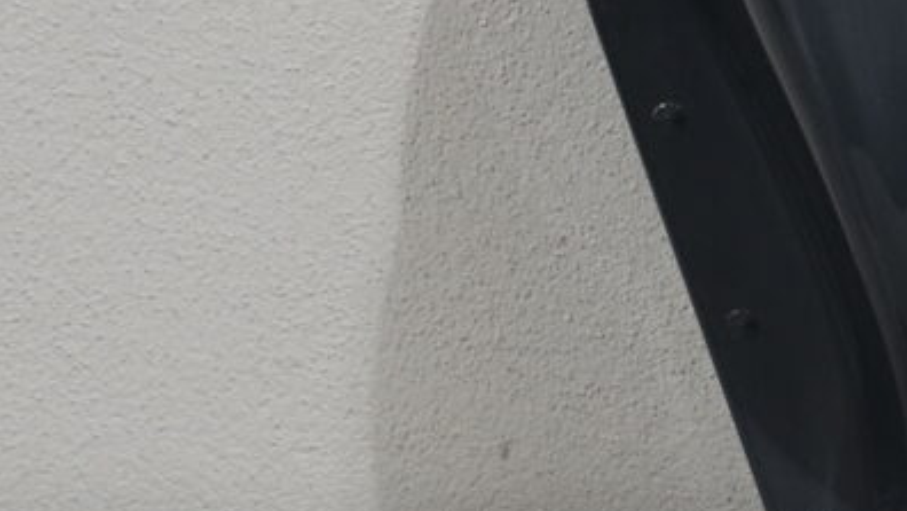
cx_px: 1097
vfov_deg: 6.6
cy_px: -29
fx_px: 4402
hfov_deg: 11.5
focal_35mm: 183
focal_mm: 18
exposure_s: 1/125
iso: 400
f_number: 5.6
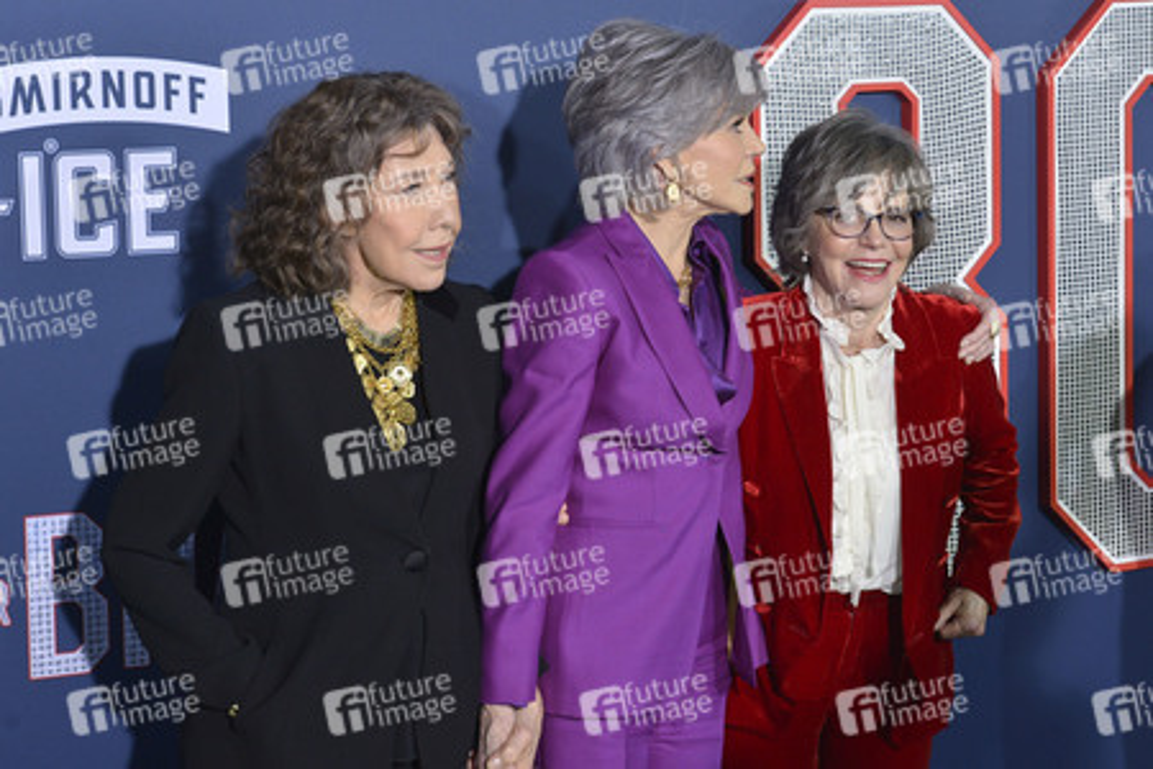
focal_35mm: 82
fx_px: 2626
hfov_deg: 24.8
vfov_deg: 16.7
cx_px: 576
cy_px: 384
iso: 2000
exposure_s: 1/320
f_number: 6.3
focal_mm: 82
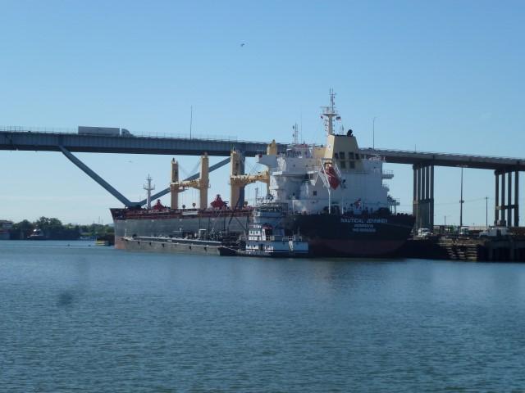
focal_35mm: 89
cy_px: 196
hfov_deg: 22.0
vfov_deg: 16.6
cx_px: 262
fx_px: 1350
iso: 100
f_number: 4.9
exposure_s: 1/1000
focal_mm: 16
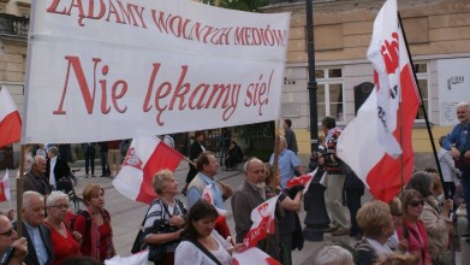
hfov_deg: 45.5
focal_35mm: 45
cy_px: 113
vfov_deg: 26.5
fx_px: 561
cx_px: 236
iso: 100
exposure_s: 1/125
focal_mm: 28
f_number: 7.1
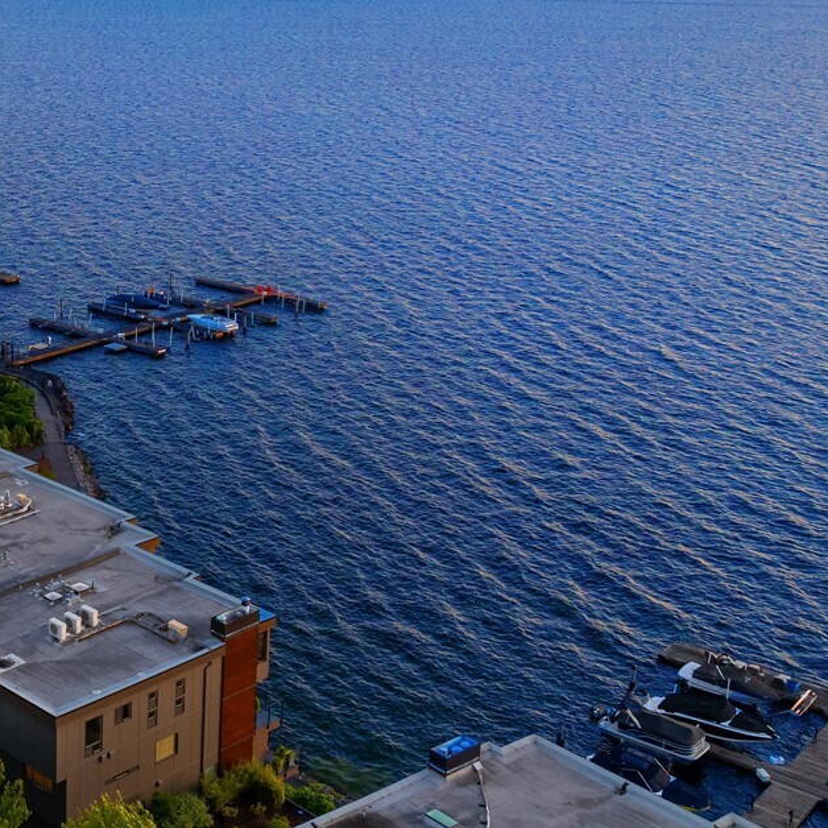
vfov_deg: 31.5
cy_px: 305
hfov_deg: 29.9
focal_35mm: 54
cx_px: 42
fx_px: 1461
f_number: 2.8
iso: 210
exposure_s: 1/80
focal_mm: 12.29
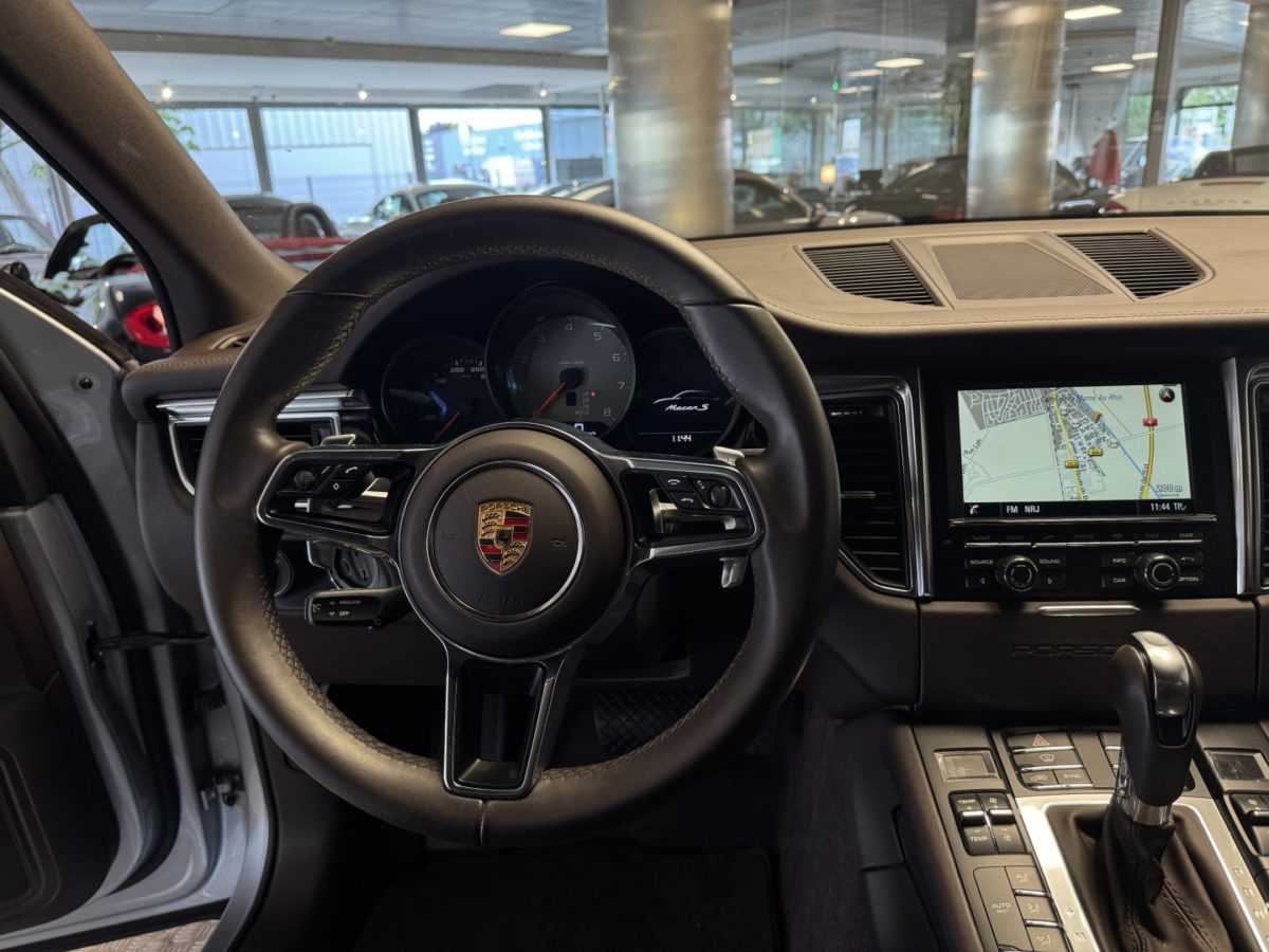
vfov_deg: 56.8
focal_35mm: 24
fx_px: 880
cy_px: 476
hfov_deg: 71.6
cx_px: 634
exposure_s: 1/90
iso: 160
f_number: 1.78
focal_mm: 6.76
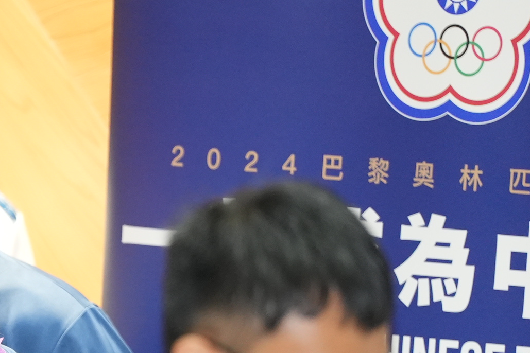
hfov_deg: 3.0
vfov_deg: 2.0
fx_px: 10025
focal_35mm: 681
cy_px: 327
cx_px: -169
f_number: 2.8
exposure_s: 1/250
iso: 2000
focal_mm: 200
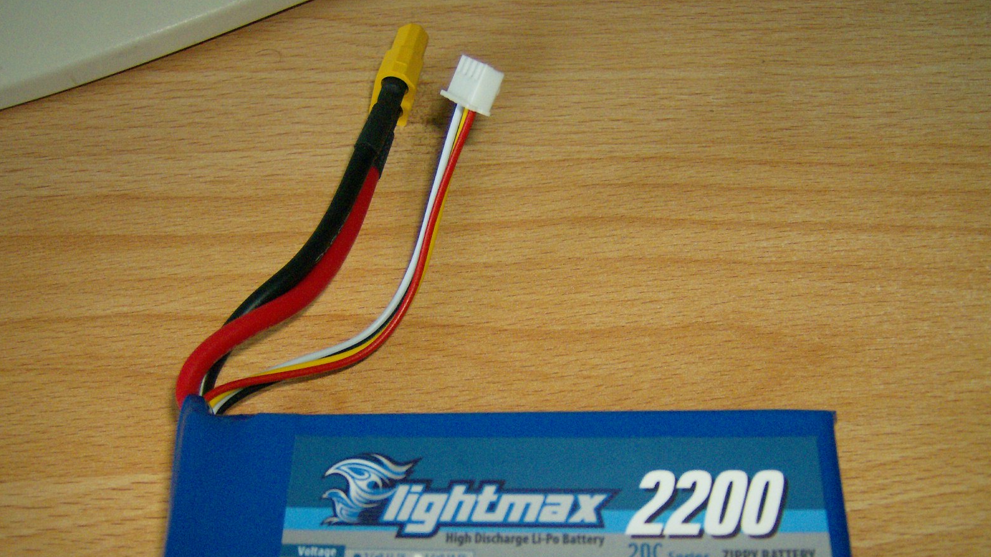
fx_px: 1051
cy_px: 366
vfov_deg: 29.5
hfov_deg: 50.5
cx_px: 491
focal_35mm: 40
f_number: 2.8
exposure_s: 1/60
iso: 200
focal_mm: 6
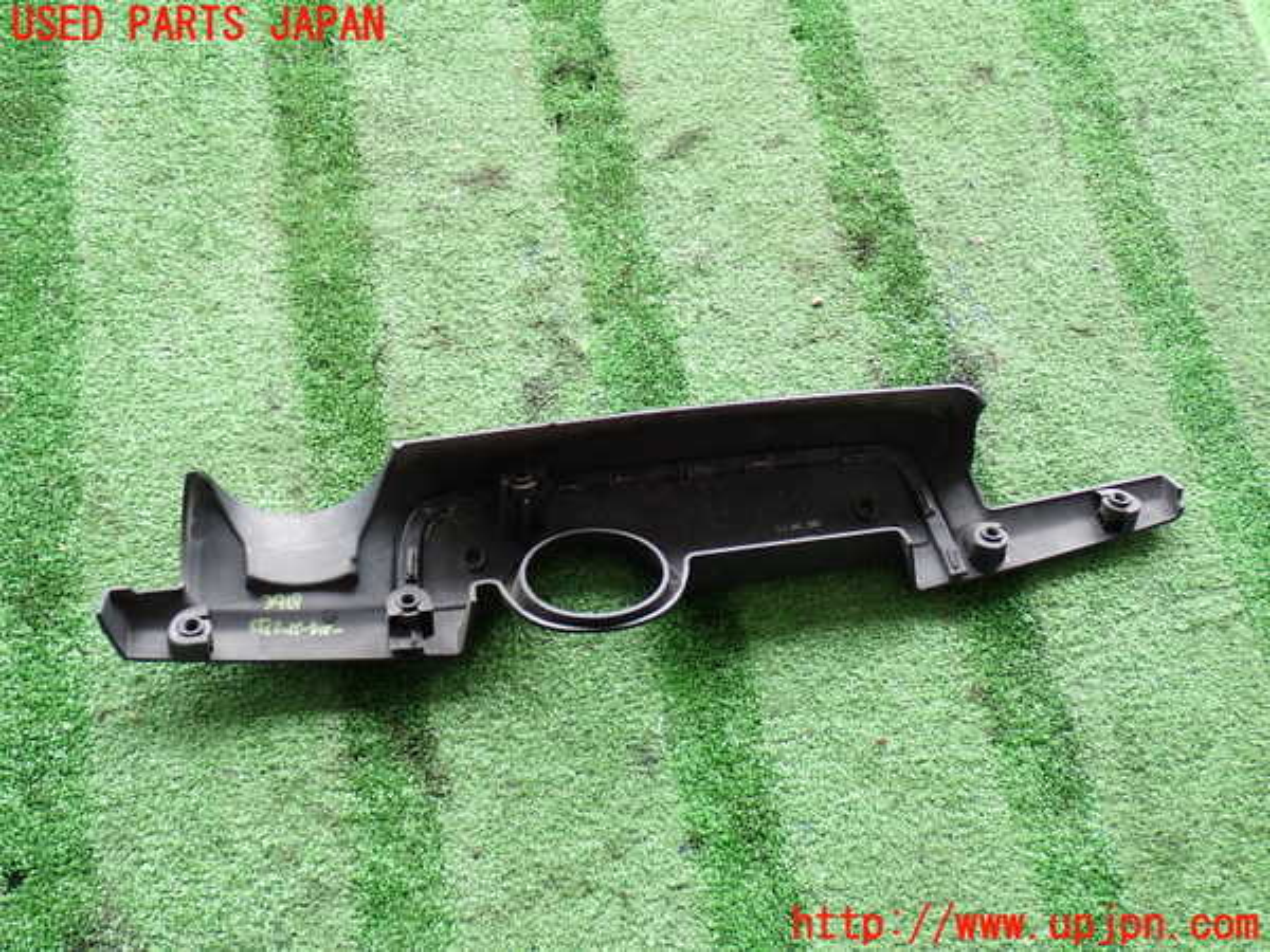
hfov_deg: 49.0
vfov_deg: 37.7
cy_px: 476
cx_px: 635
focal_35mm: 38
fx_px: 1394
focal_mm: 6.83
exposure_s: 1/60
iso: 200
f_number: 2.7
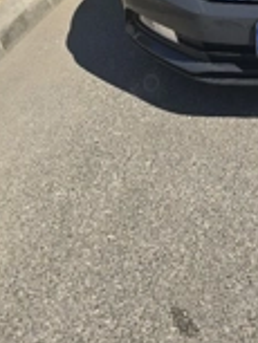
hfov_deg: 22.6
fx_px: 595
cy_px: -22
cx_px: 307
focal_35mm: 60
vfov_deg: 29.4
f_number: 1.7
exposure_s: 1/714
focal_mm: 6.3
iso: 12
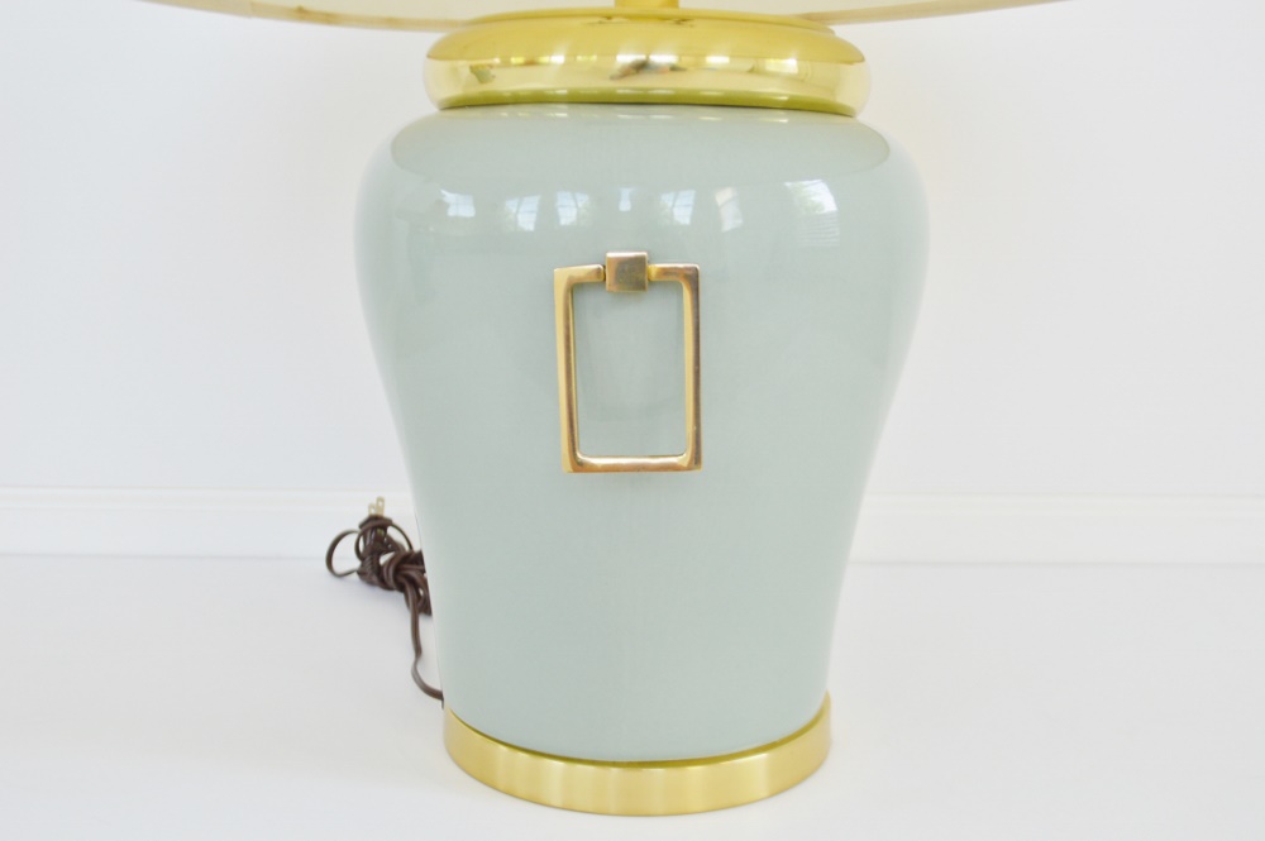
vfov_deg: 34.2
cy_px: 420
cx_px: 632
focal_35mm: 39
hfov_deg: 49.6
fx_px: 1369
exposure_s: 1/125
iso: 400
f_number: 5.6
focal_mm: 26
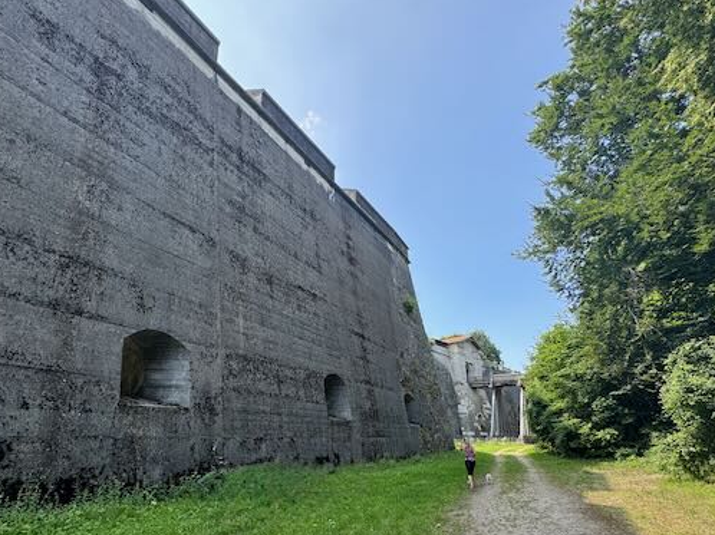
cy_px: 336
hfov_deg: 87.6
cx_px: 327
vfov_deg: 70.4
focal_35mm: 18
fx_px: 372
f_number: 2.2
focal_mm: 2.22
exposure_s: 1/222
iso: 40
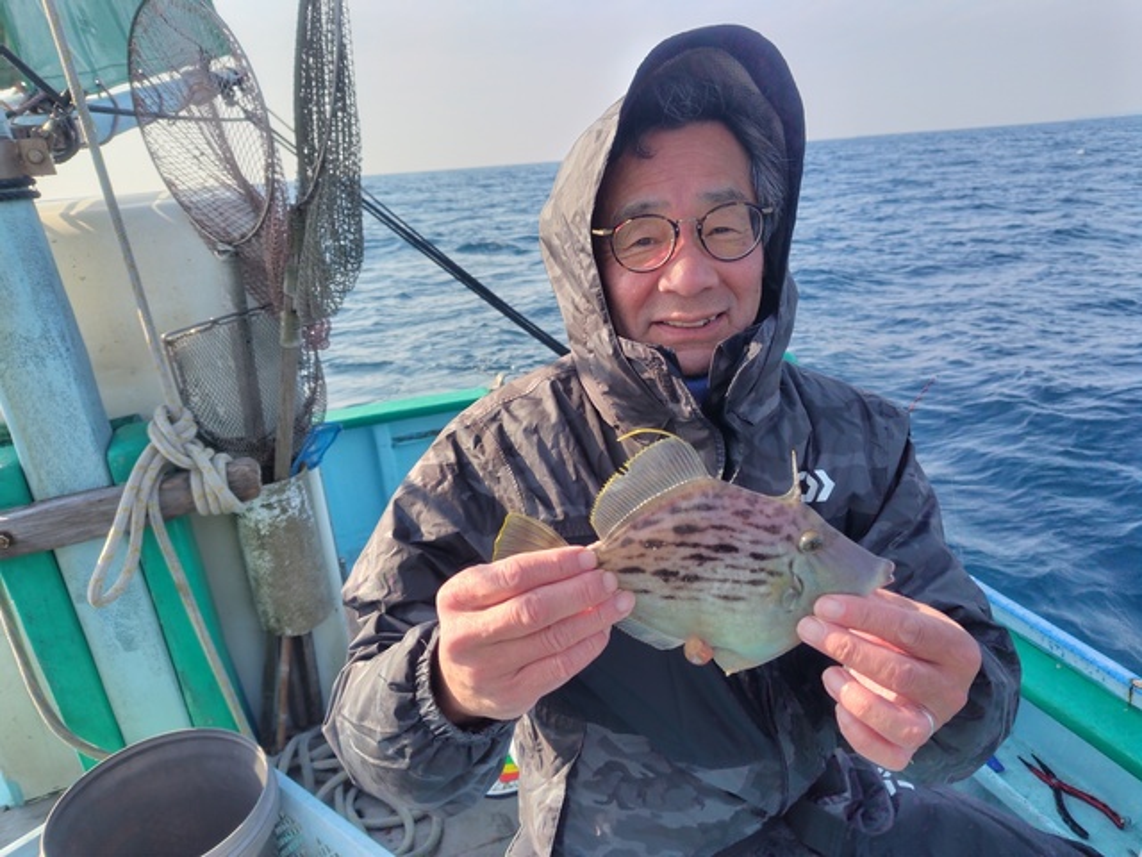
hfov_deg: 73.9
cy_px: 428
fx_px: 759
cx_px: 571
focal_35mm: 23
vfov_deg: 58.9
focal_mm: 5.6
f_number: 1.9
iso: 50
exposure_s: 1/487
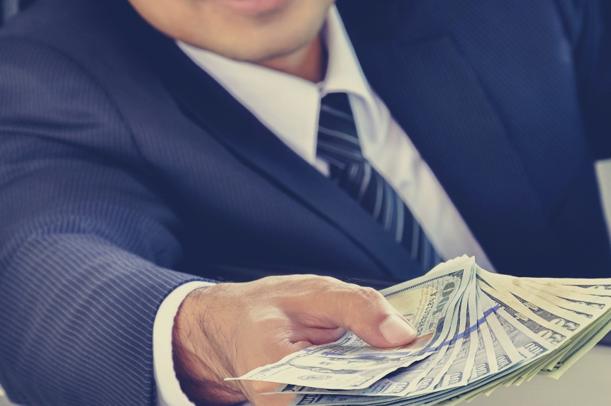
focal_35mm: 234
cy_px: 227
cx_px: 341
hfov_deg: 8.8
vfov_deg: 5.9
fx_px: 3963
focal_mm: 105
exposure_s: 1/40
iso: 400
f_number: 8
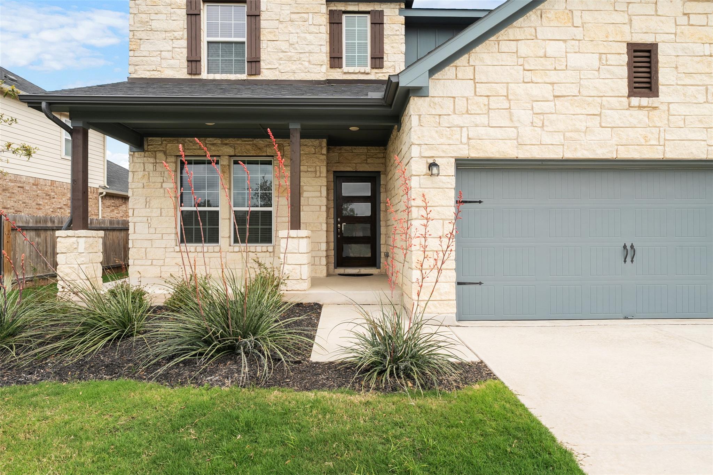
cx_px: 356
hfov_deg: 86.9
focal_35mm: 19
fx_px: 376
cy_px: 238
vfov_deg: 64.5
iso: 200
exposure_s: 1/100
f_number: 11
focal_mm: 19
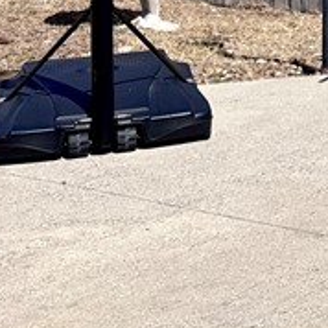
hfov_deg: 11.6
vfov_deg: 13.4
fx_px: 1308
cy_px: -184
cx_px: 803
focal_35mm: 122
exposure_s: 1/10417
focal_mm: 6.76
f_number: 1.78
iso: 80
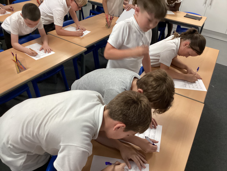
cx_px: 114
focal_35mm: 31
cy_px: 86
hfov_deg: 58.4
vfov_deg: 45.4
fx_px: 203
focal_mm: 3.3
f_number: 2.4
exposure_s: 1/60
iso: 200
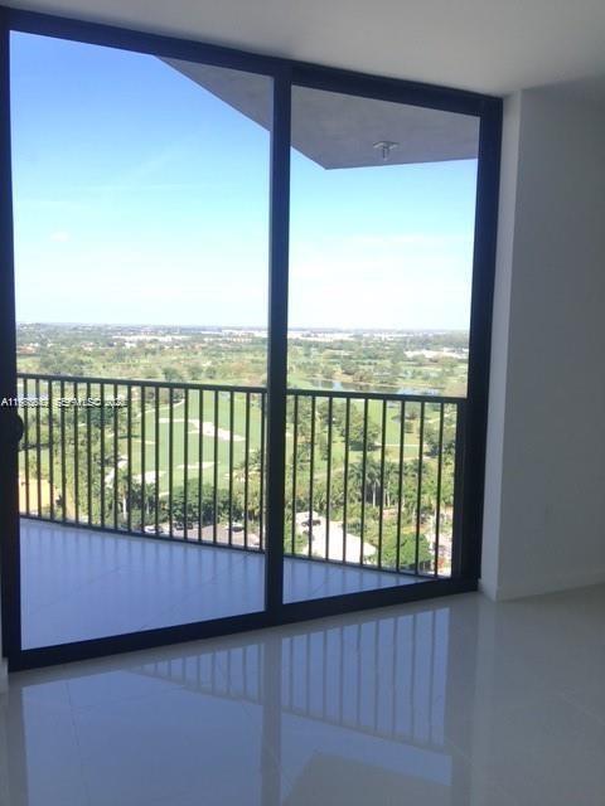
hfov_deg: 48.2
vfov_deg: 61.7
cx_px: 302
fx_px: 676
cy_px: 403
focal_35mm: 29
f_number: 2.2
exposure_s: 1/231
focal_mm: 4.15
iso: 25
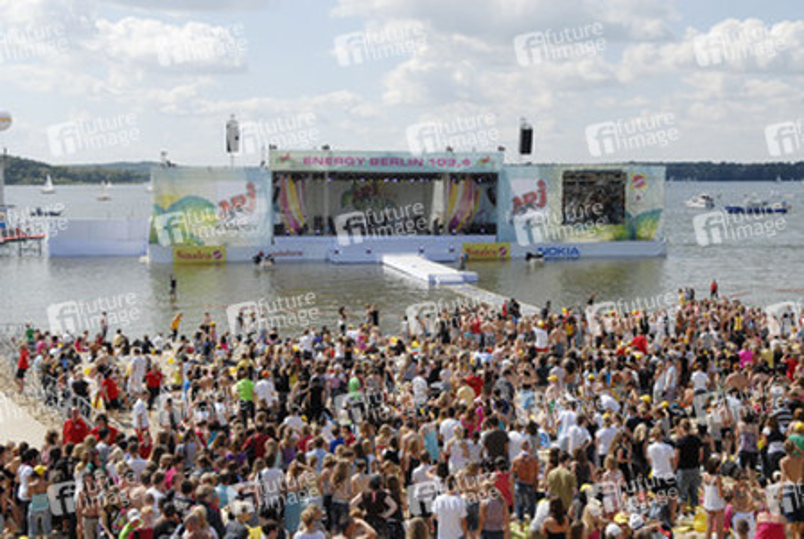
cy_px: 270
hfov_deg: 41.1
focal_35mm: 48
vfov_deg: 28.2
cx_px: 402
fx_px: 1073
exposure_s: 1/500
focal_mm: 32
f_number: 11
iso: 320
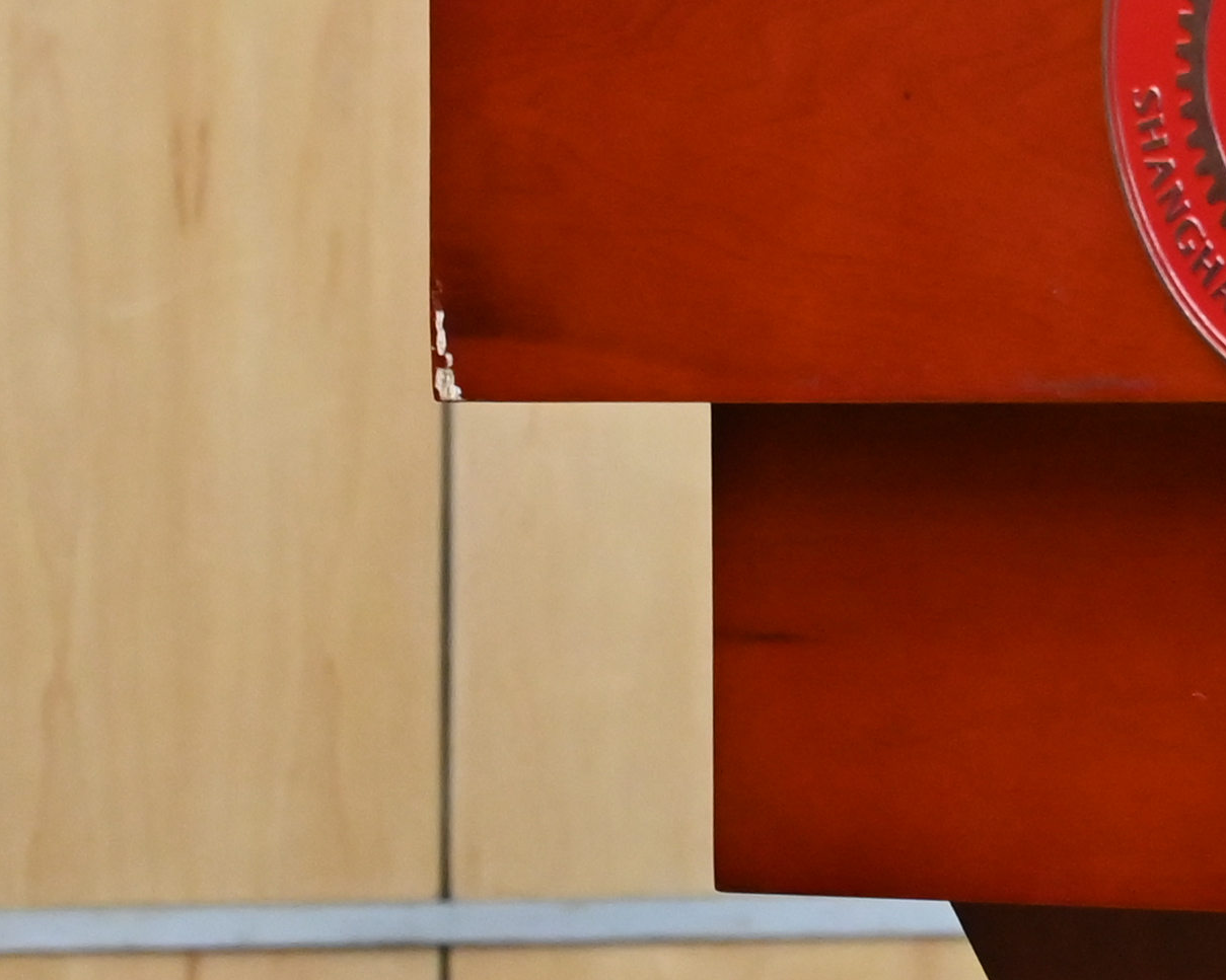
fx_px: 11066
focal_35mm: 305
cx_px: 2027
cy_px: -612
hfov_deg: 6.2
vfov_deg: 5.0
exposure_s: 1/80
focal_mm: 65
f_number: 4
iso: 3200
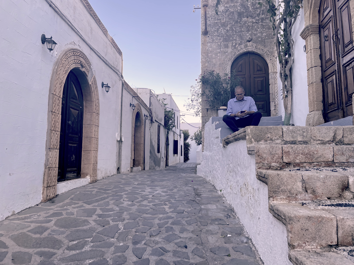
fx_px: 266
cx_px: 177
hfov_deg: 67.3
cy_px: 132
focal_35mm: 26
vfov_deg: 53.1
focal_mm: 4.2
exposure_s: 1/369
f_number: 1.6
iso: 32
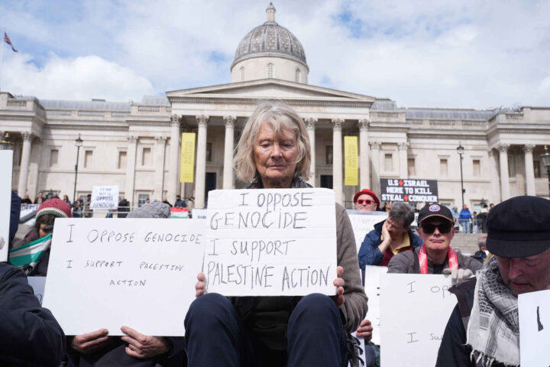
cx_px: 275
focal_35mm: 34
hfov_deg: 55.8
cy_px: 184
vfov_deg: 38.9
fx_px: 519
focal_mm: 34
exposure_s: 1/640
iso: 250
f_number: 8
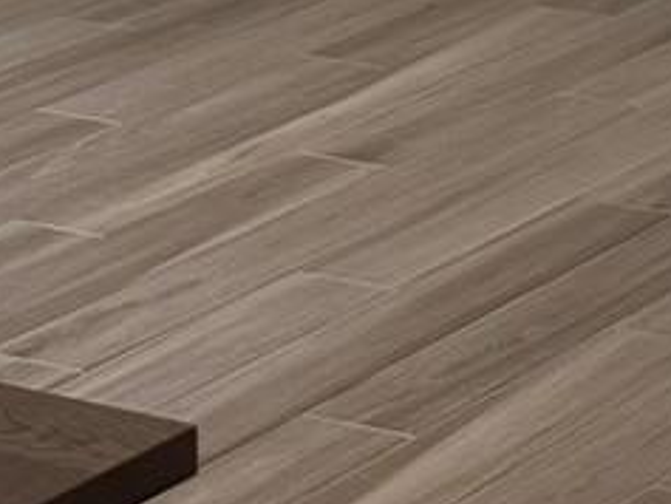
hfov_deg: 9.9
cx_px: 1843
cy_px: -980
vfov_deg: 8.0
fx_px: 3142
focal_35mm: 162
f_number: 1.78
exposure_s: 1/182
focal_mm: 6.86
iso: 64
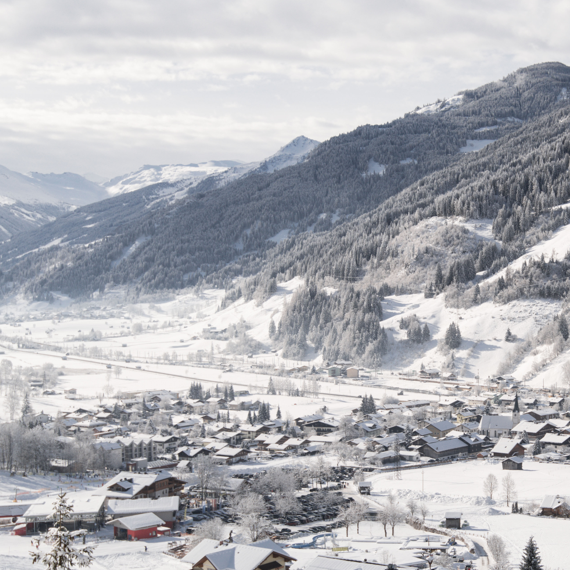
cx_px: 471
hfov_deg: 25.9
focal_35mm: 65
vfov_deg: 26.5
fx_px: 1211
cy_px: 330
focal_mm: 35
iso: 250
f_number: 7.1
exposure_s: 1/1600
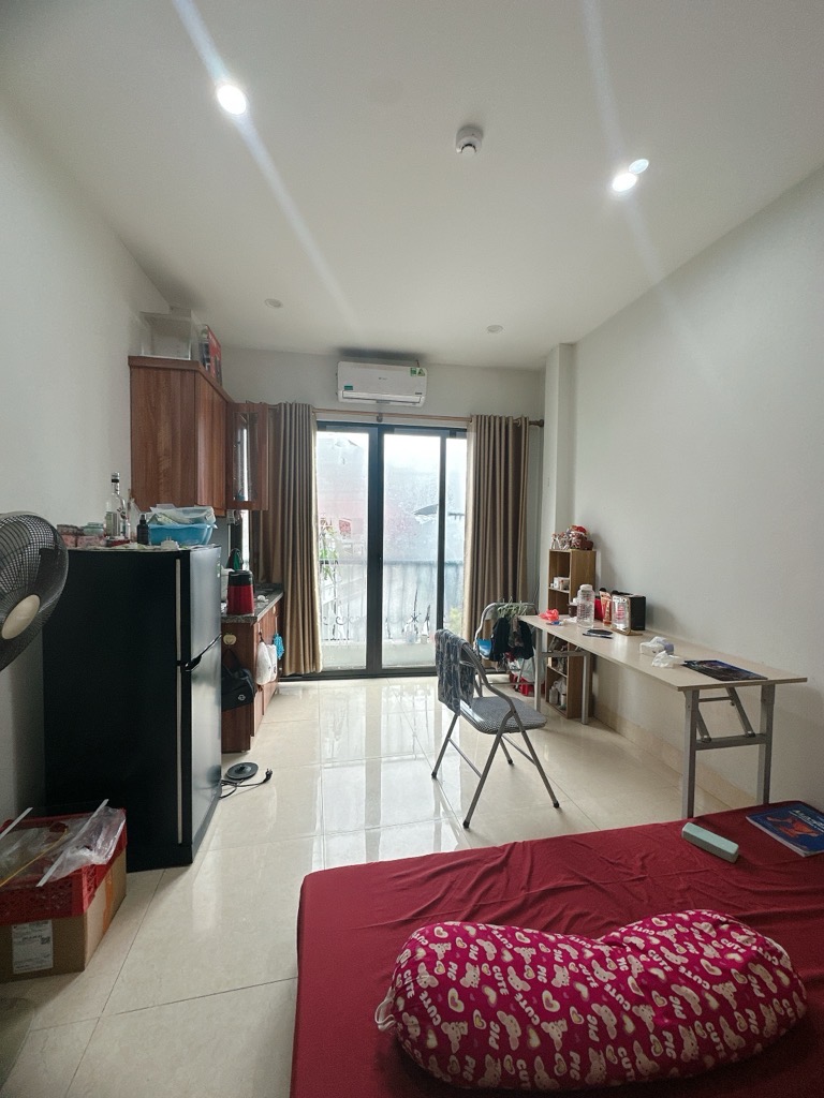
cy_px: 549
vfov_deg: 102.1
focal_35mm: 14
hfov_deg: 85.7
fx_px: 444
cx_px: 412
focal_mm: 2.22
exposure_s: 1/100
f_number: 2.2
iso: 64
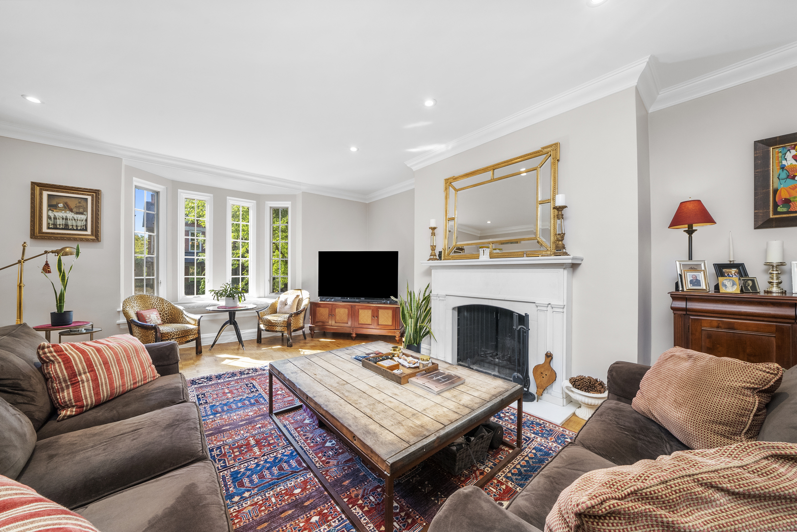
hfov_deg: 112.6
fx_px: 266
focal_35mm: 12
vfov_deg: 90.1
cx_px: 398
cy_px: 266
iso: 1250
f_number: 11
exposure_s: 1/6
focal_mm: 12
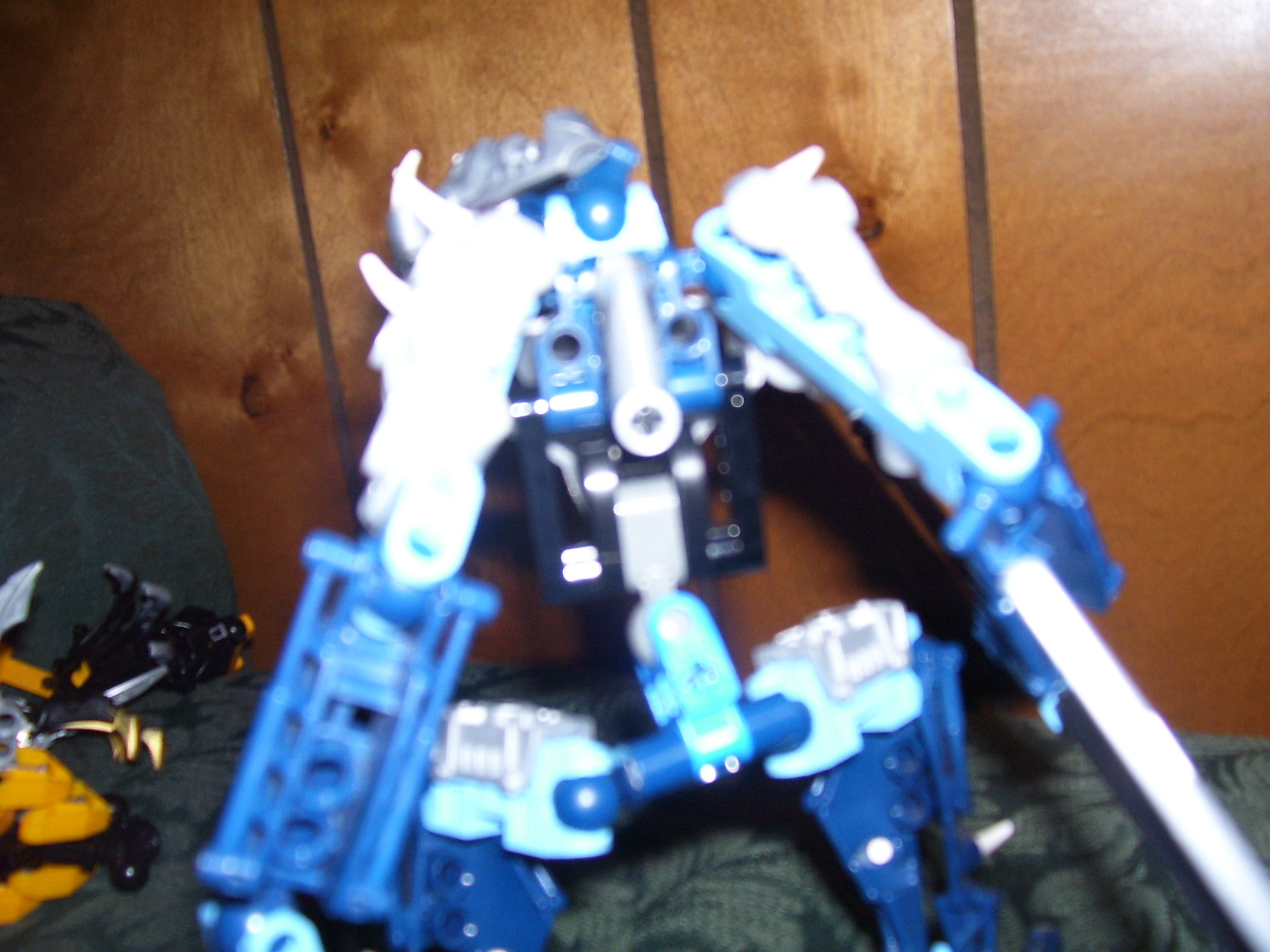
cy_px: 476
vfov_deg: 41.8
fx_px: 1247
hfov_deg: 54.0
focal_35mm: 34
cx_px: 635
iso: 125
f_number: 2.7
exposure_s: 1/60
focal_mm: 5.6
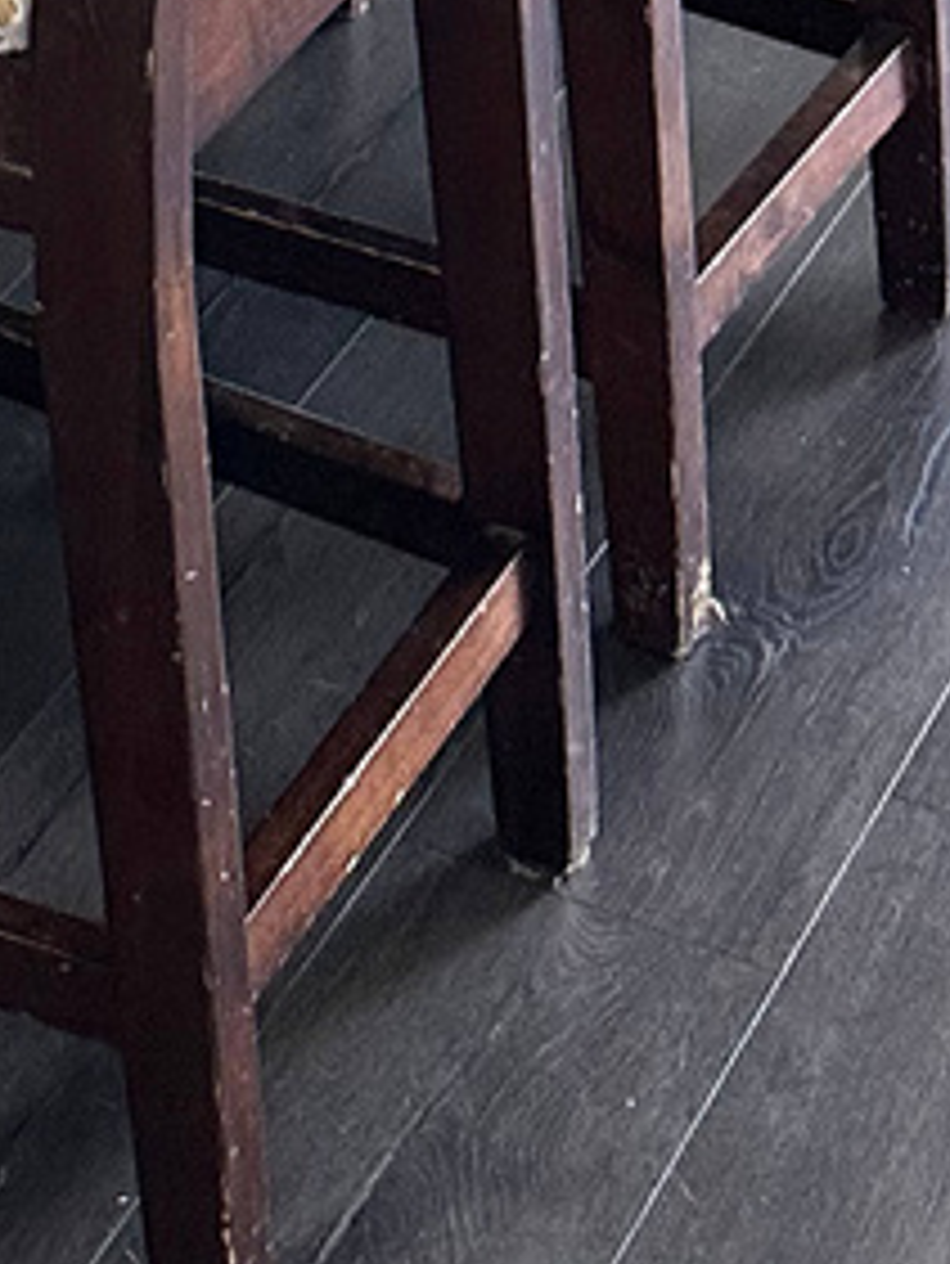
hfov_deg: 10.9
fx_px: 4790
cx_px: -455
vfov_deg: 13.1
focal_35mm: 131
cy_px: -1219
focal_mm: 6.86
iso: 250
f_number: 1.78
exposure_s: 1/103
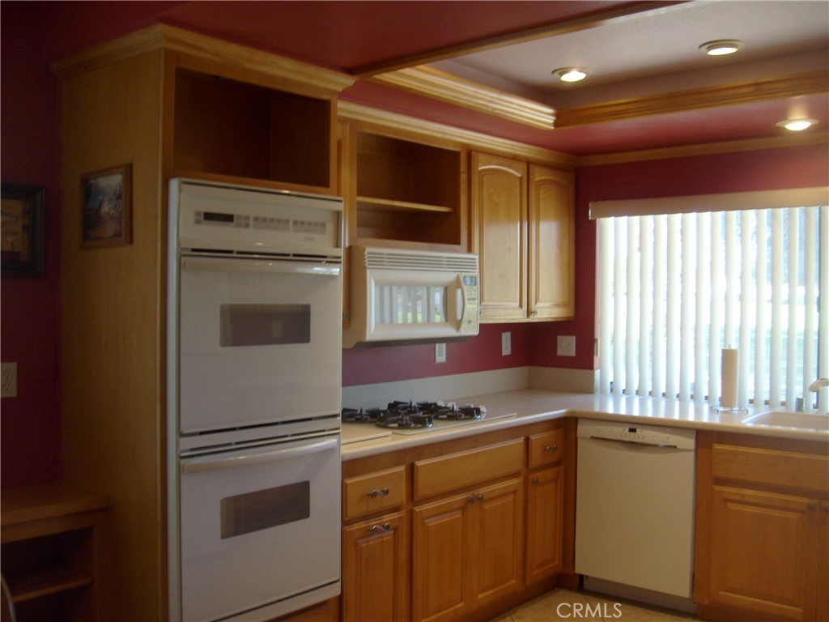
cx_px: 414
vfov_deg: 40.7
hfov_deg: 52.6
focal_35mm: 35
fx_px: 838
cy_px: 311
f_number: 2.8
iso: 100
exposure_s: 1/45
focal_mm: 5.8
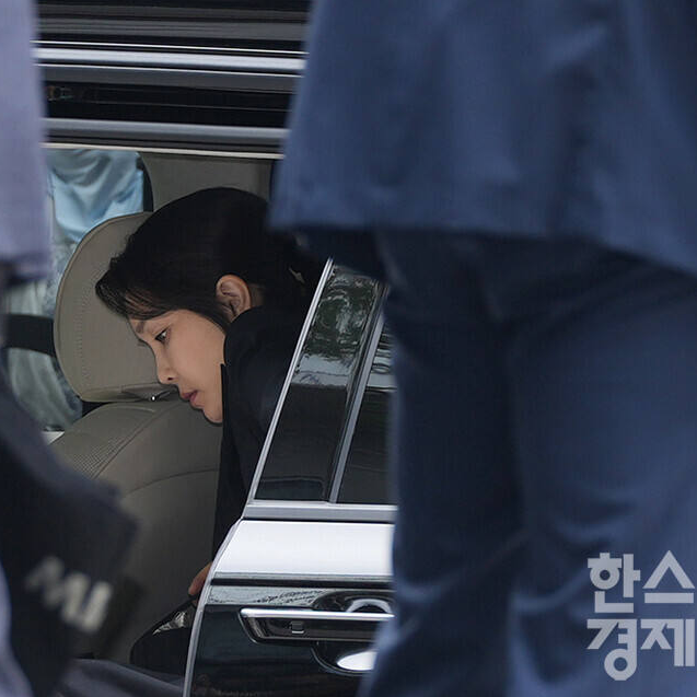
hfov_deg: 6.8
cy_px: 349
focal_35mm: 256
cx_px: 187
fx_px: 5832
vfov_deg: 6.8
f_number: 4.5
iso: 200
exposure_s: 1/200
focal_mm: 200
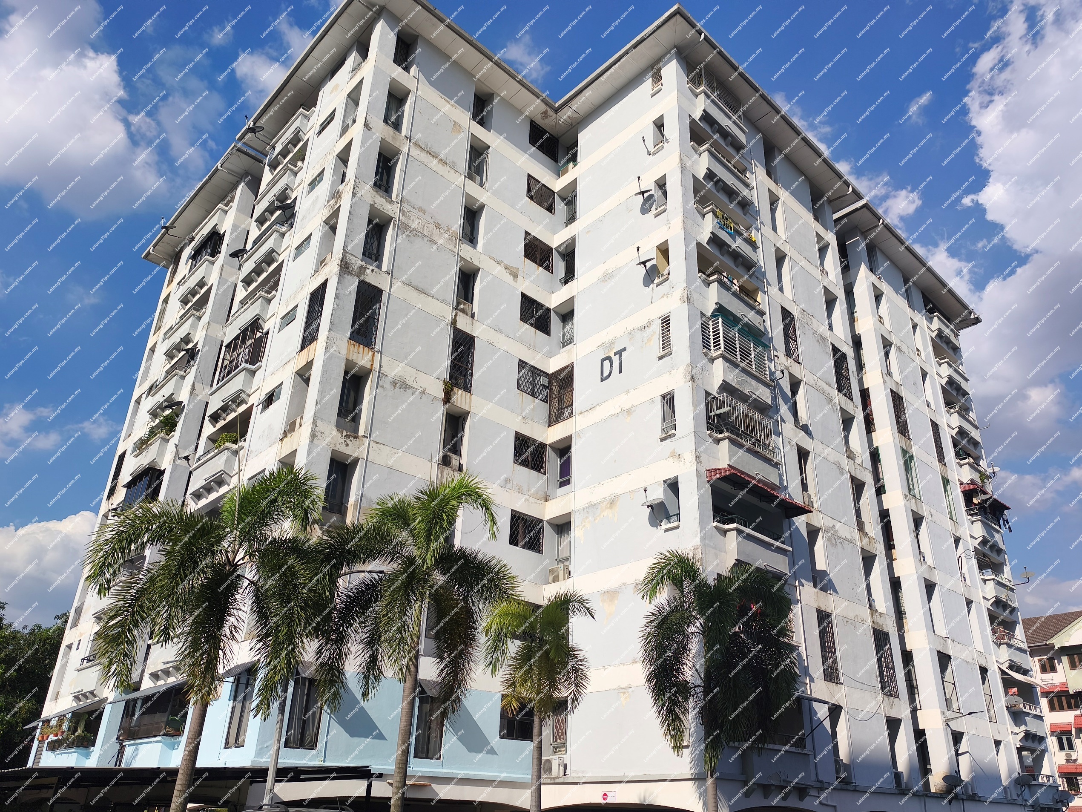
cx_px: 541
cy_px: 406
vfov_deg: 58.9
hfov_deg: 73.9
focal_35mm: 23
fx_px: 719
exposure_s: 1/1442
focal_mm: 6.14
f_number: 1.65
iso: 50
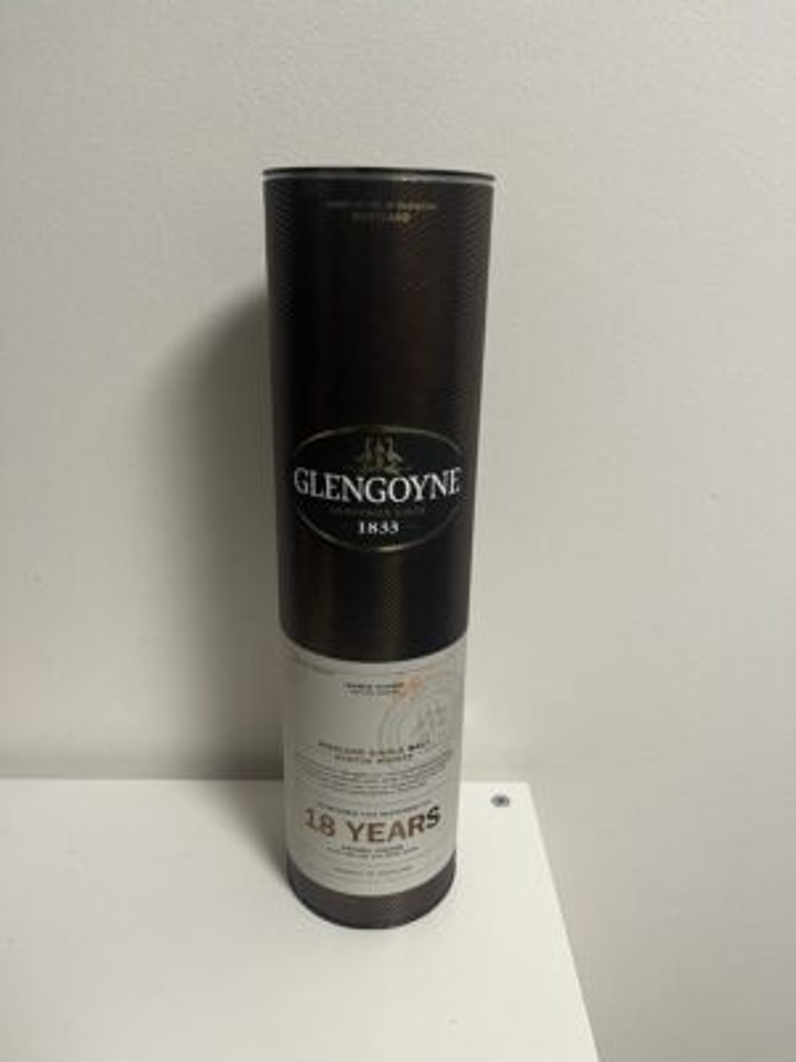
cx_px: 398
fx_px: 797
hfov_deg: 53.1
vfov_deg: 67.3
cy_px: 531
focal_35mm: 26
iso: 160
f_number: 1.6
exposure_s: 1/50
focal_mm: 5.1
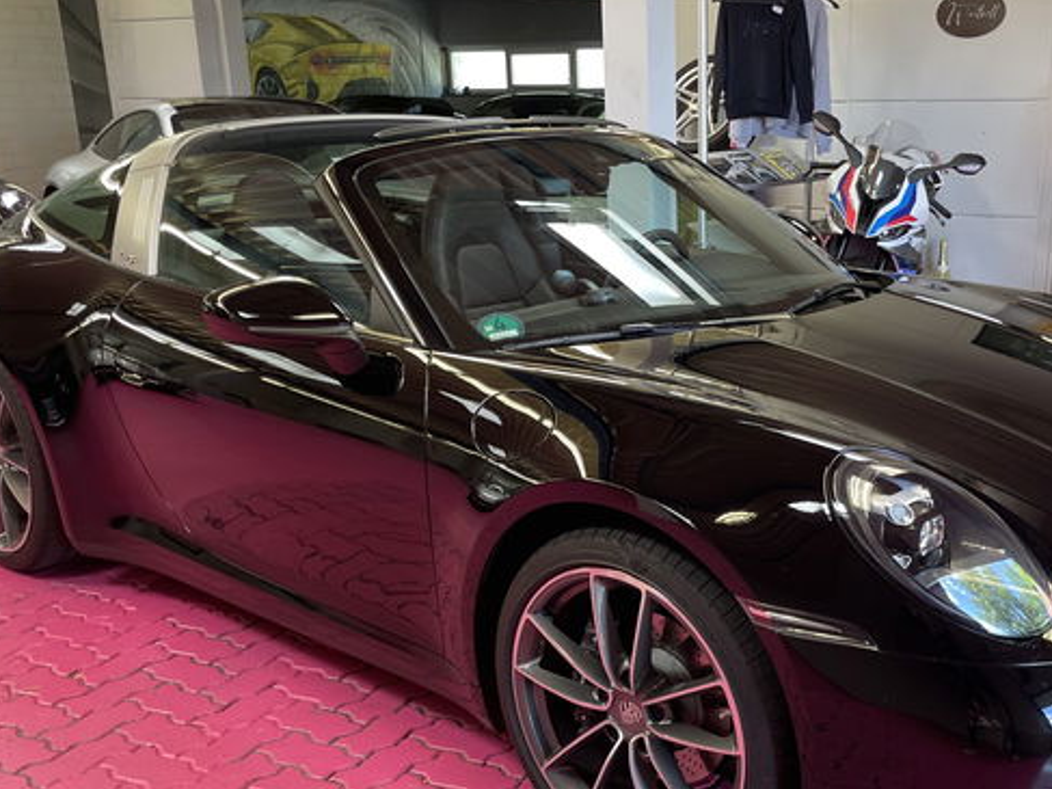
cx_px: 674
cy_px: 547
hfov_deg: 45.3
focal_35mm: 41
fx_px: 1246
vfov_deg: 34.7
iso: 125
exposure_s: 1/100
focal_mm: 4.2
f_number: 1.6
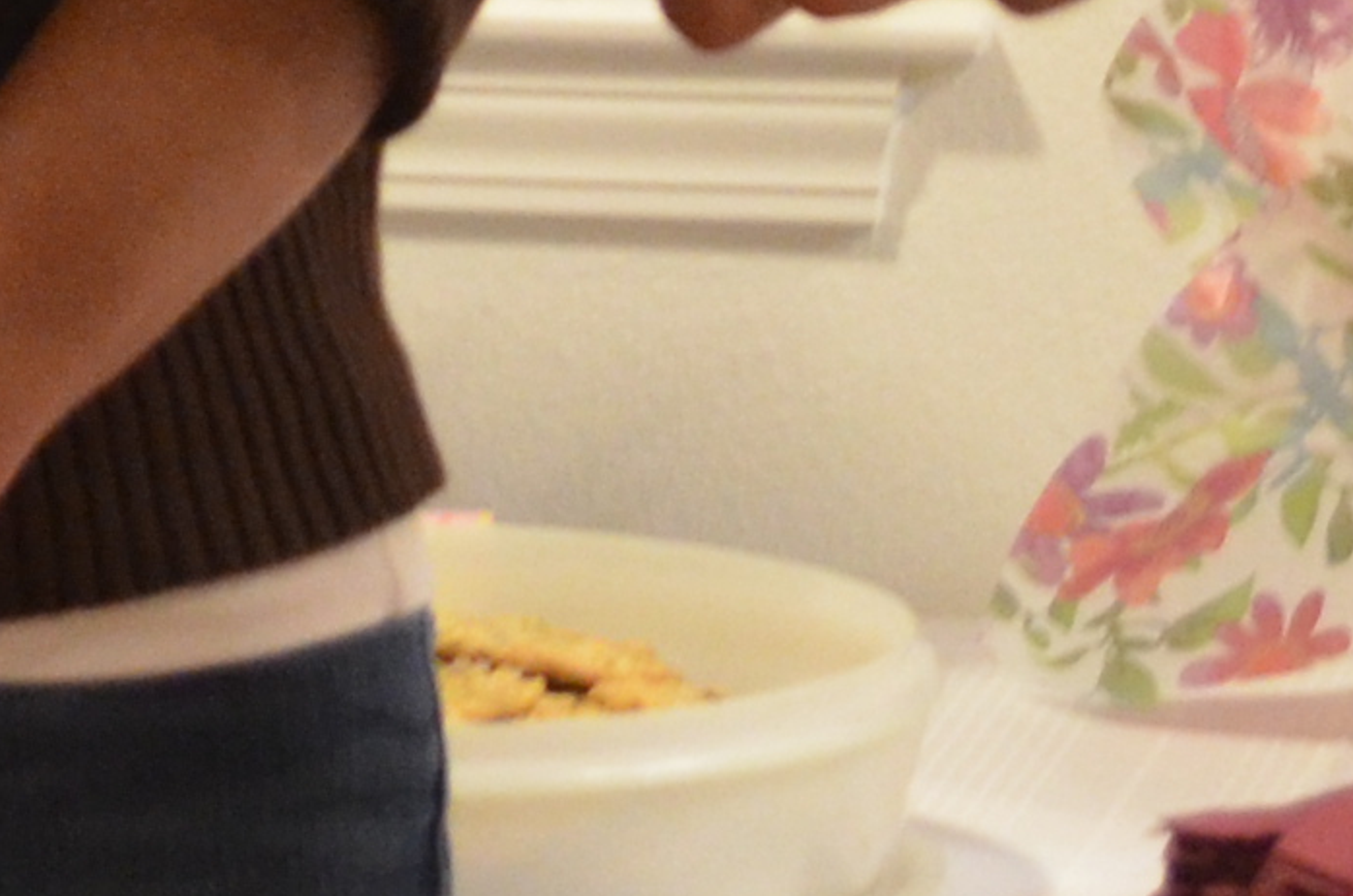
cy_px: -1094
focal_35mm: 233
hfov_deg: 8.7
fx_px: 8737
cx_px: -347
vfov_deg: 5.7
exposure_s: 1/30
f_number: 3.8
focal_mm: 22
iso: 1400
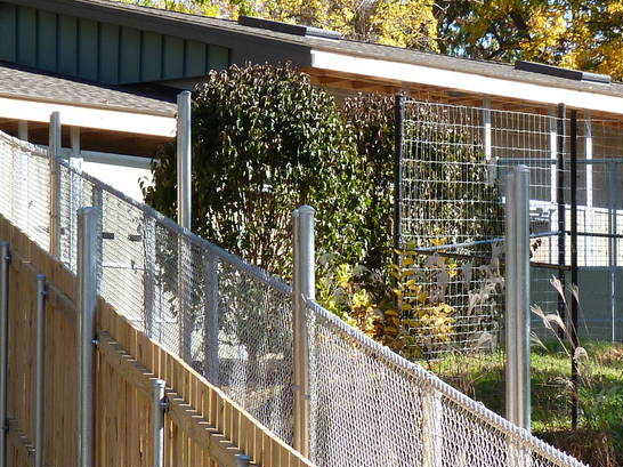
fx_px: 3058
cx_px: 329
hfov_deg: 11.6
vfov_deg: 8.7
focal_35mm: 170
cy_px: 337
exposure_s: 1/200
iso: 80
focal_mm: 10.5
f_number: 4
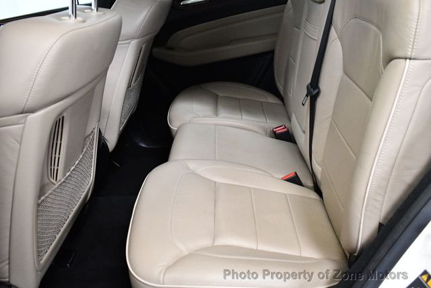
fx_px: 431
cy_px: 144
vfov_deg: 36.9
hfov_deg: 53.1
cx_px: 216
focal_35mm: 36
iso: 3200
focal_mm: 18
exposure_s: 1/80
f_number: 3.5
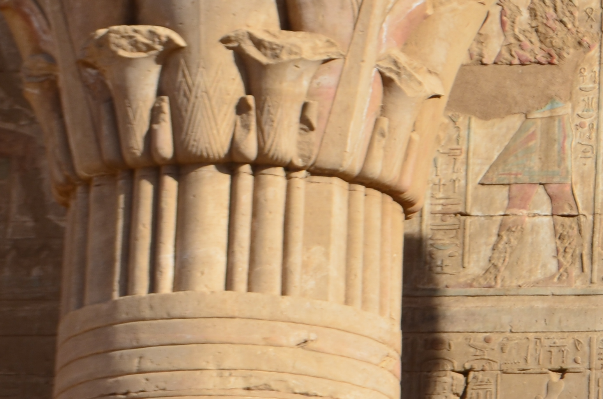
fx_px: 4389
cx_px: 919
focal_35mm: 263
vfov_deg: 5.2
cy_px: 37
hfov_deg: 7.7
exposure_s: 1/125
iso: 100
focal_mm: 55
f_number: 11
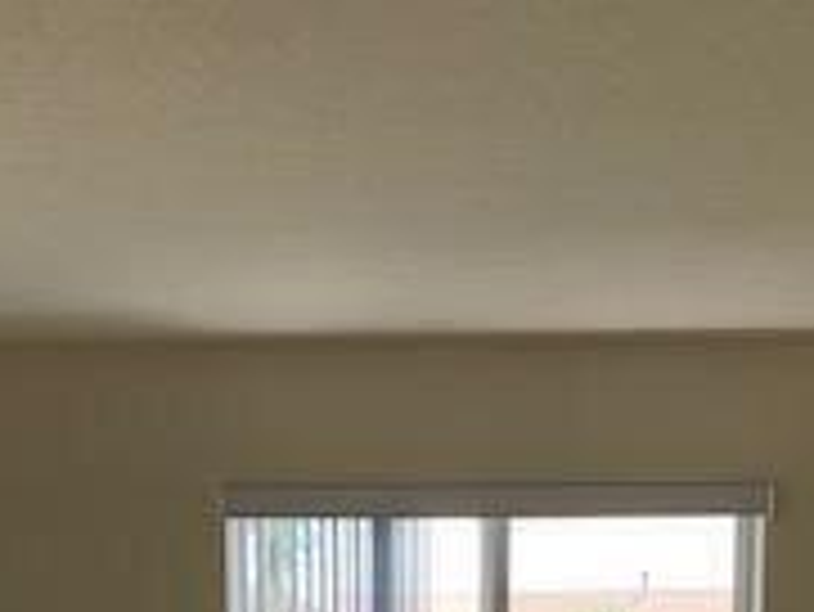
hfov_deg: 21.3
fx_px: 2165
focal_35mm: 92
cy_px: 1004
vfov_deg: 14.6
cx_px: 382
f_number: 1.8
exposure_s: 1/122
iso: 40
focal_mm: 4.25
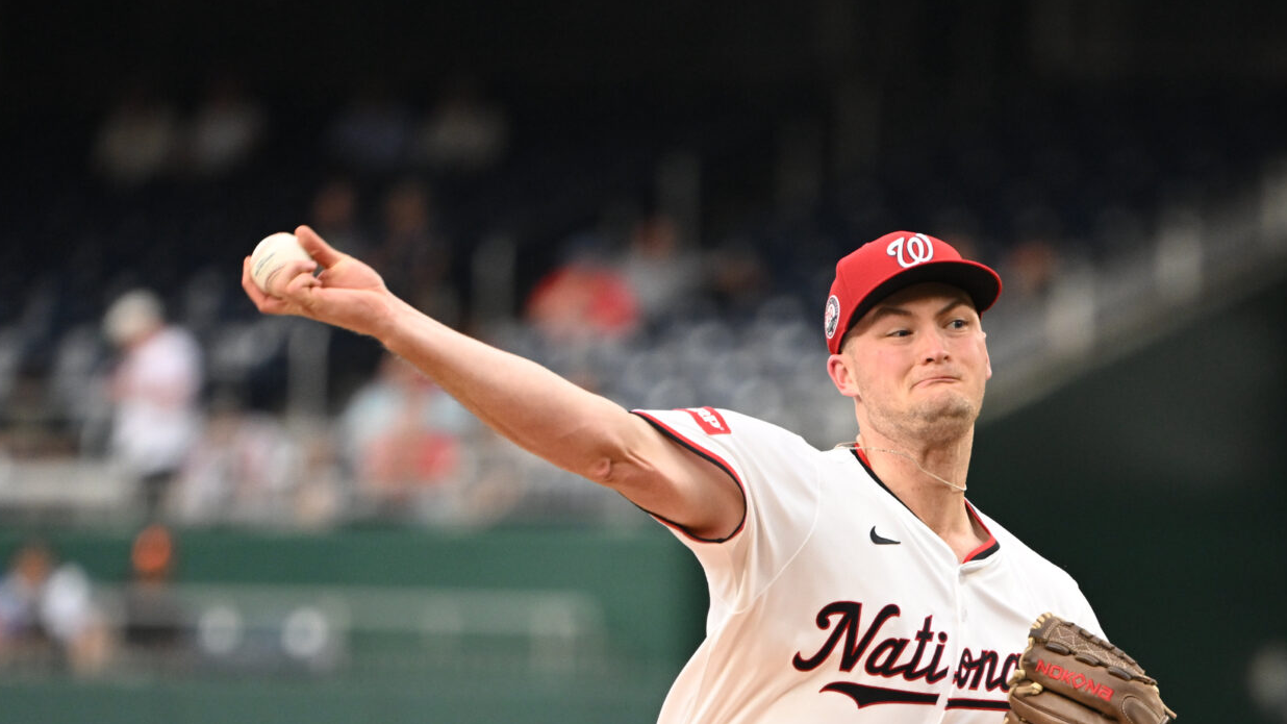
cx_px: 902
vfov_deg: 1.9
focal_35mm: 651
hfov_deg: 3.3
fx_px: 22214
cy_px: 811
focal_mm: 300
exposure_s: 1/2000
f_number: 4
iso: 2000
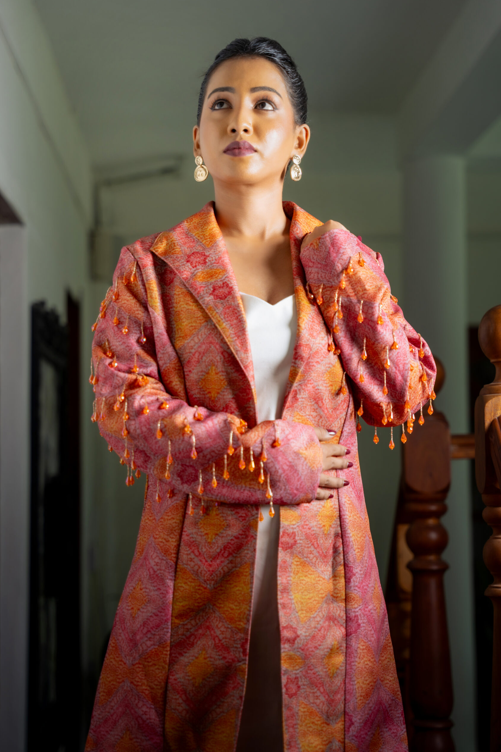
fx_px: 1432
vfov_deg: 29.4
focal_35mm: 69
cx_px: 254
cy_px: 375
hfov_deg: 19.8
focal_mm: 67.6
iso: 100
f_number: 2.8
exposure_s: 1/200
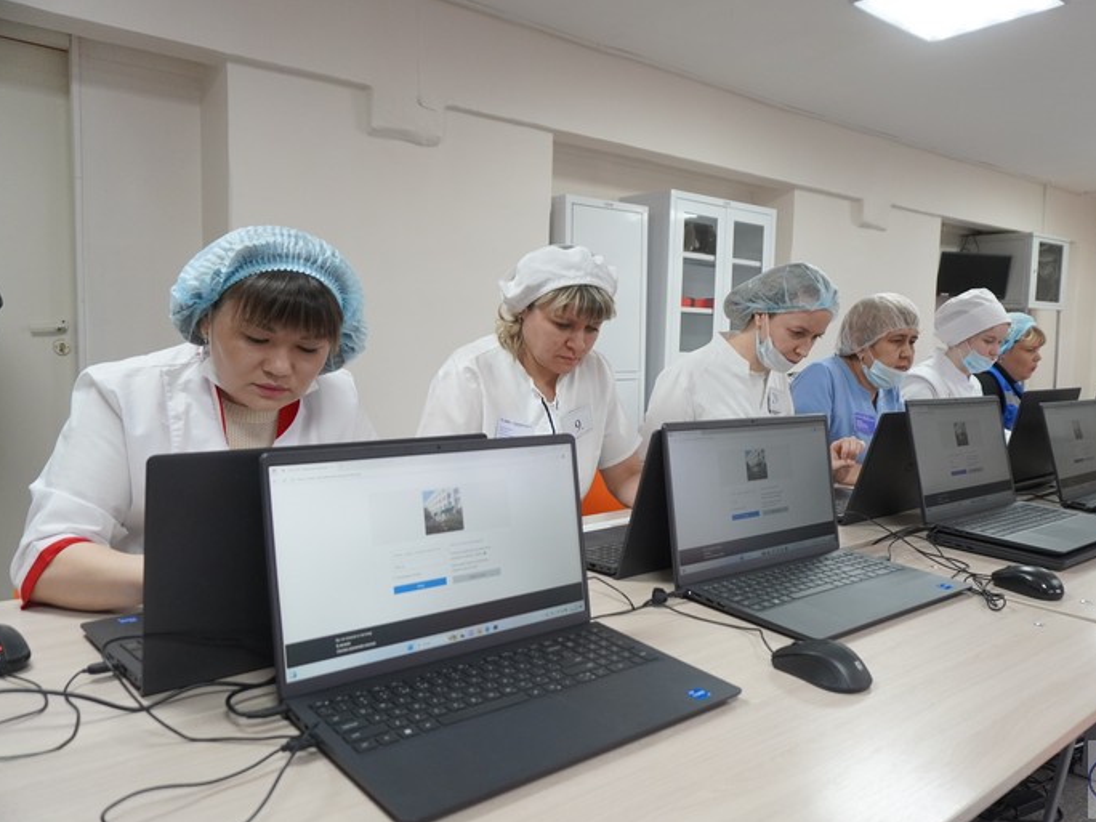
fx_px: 855
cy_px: 422
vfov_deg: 51.3
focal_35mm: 27
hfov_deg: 65.0
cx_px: 633
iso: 1000
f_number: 4
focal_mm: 16
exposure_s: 1/160
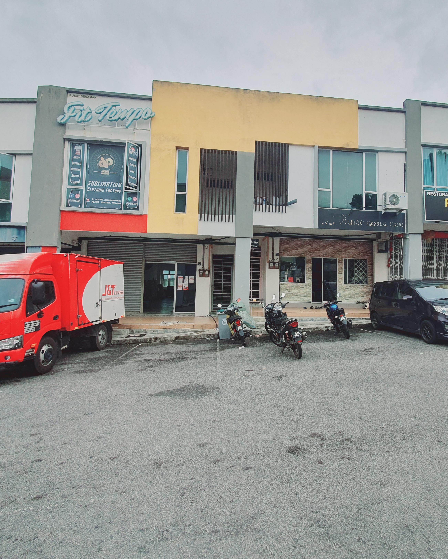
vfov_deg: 86.3
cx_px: 259
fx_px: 298
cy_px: 263
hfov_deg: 73.3
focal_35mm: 18
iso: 50
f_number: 2.2
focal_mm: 1.8
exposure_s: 1/237
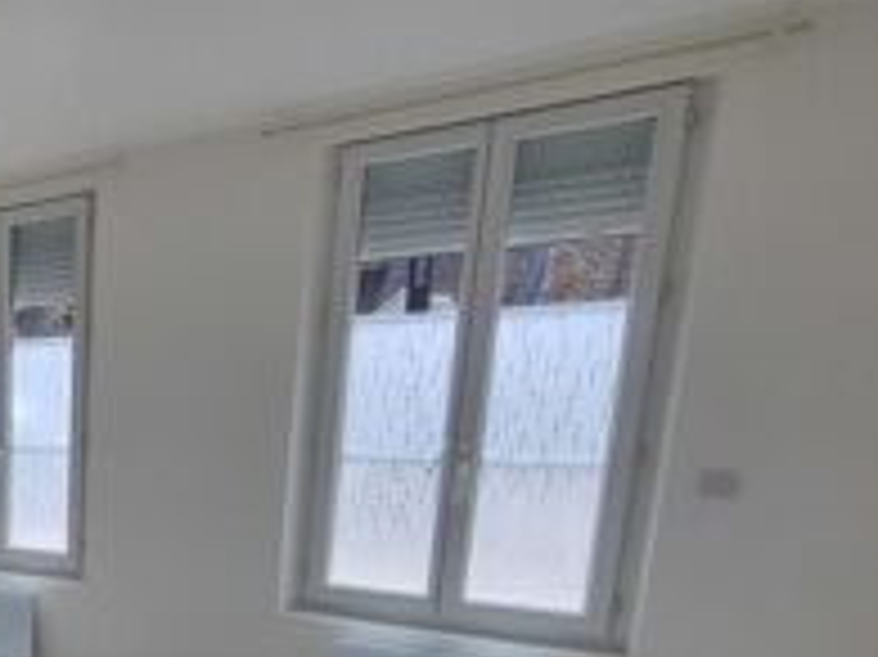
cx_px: -135
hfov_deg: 41.9
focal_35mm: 32
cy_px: 558
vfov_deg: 41.5
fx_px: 811
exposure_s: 1/428
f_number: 2.2
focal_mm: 2.2
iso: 50
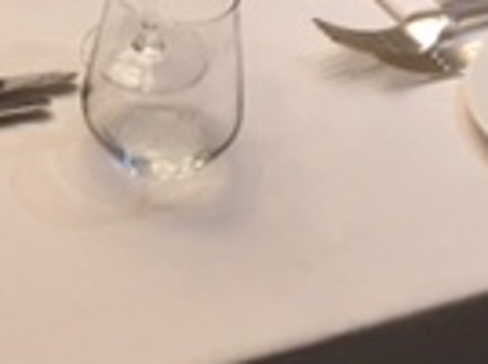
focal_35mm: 139
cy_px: -182
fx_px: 1956
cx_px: -171
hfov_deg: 13.6
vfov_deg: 10.3
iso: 125
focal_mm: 4.15
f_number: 2.2
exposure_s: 1/33
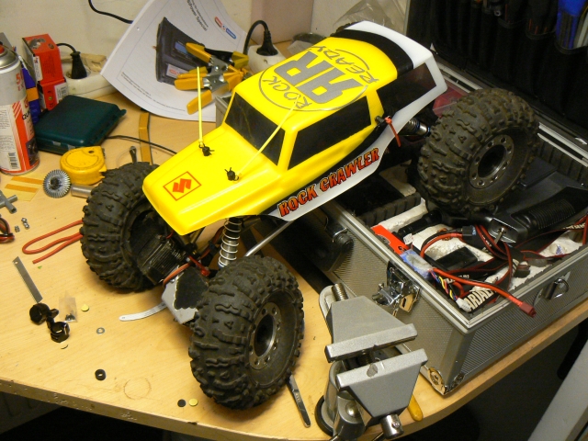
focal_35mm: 36
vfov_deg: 39.7
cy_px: 220
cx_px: 294
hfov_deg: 51.4
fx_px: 612
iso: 200
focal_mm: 6
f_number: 2.8
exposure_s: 1/20
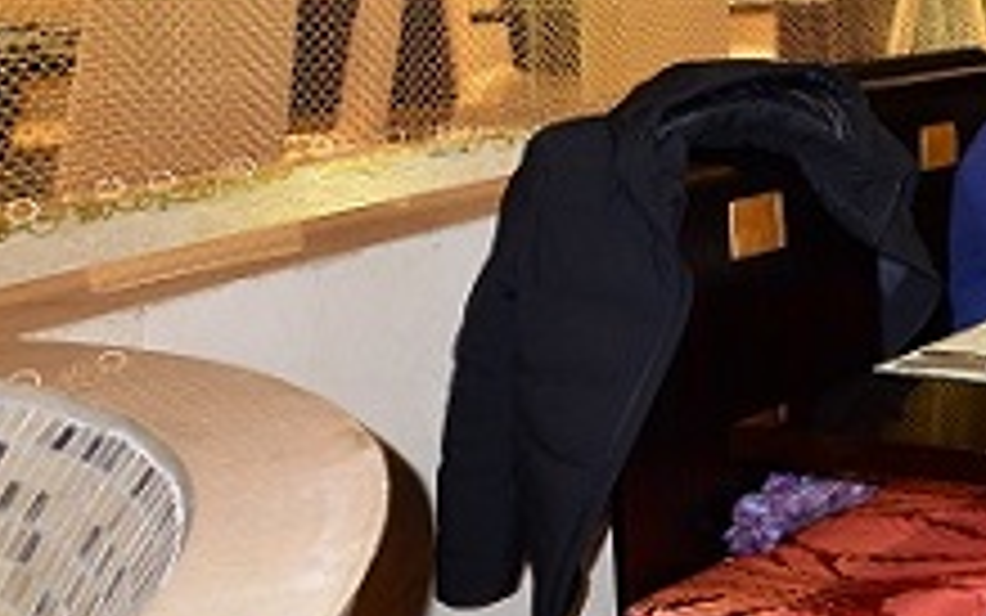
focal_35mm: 52
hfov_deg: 24.9
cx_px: 1616
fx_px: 1398
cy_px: -61
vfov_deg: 23.4
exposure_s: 1/8
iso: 400
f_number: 6.3
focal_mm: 14
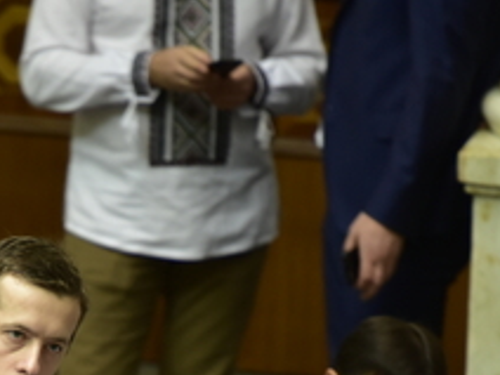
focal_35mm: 815
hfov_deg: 2.4
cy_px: 467
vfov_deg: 1.8
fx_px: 11772
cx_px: -14
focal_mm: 200
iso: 800
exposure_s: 1/200
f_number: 2.8
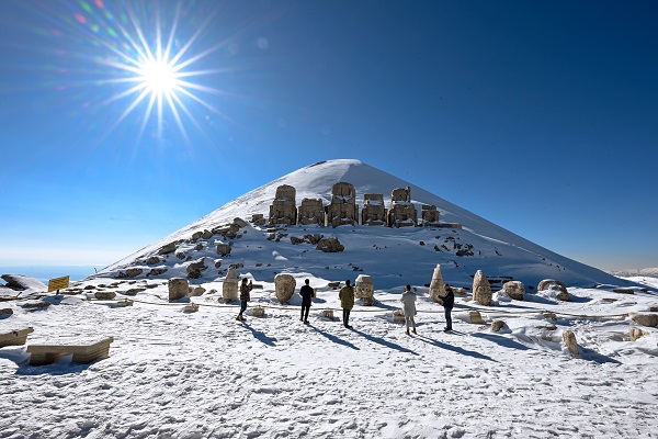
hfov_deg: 104.3
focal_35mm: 14
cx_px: 329
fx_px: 256
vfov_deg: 81.2
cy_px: 220
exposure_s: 1/160
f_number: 22
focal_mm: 14
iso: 200
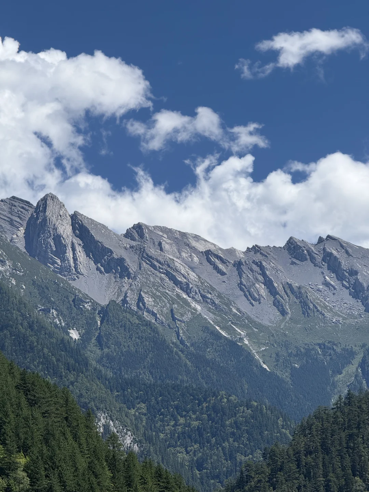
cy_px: 246
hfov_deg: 12.3
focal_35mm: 120
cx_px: 184
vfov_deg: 16.4
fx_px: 1706
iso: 64
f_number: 2.8
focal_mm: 15.66
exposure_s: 1/2439
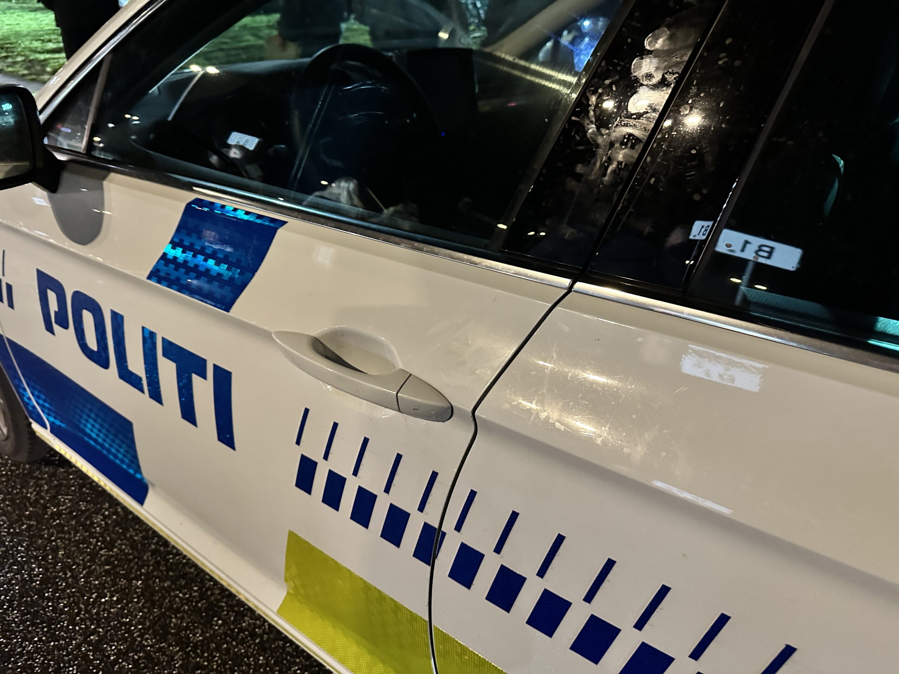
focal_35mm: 24
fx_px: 623
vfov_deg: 56.8
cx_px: 450
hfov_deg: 71.6
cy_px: 337
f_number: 1.78
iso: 800
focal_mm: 6.86
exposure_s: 1/25
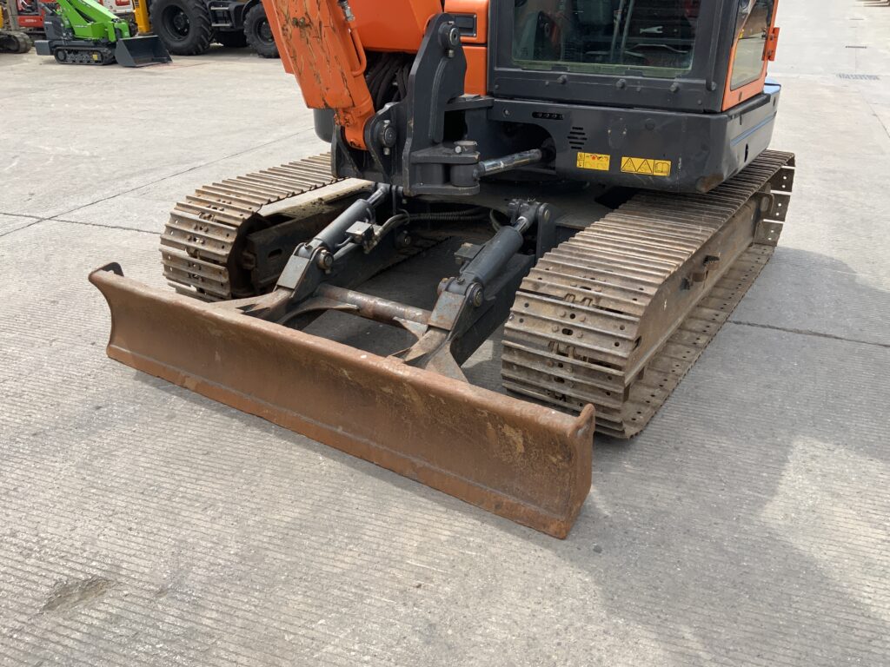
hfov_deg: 61.7
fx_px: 746
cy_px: 334
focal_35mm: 29
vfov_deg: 48.2
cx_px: 445
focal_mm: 3
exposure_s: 1/929
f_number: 1.8
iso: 16
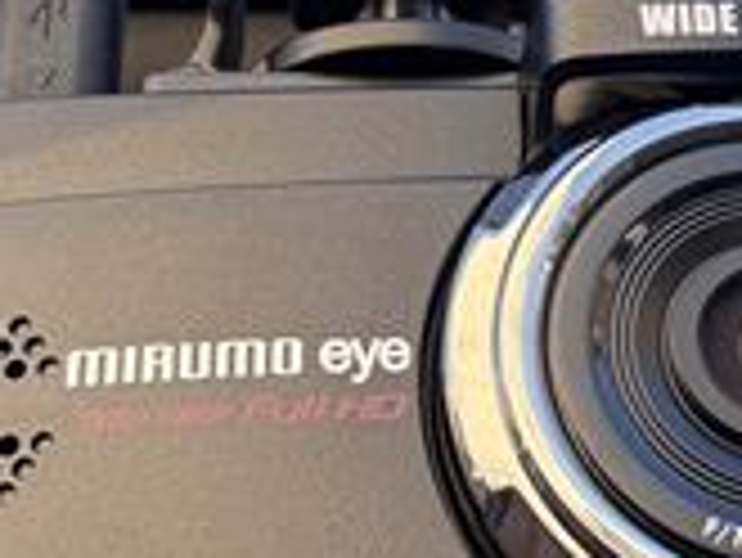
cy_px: 166
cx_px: 612
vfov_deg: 16.6
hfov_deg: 21.7
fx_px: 1909
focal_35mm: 89
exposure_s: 1/175
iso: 20
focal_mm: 2.69
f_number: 1.9
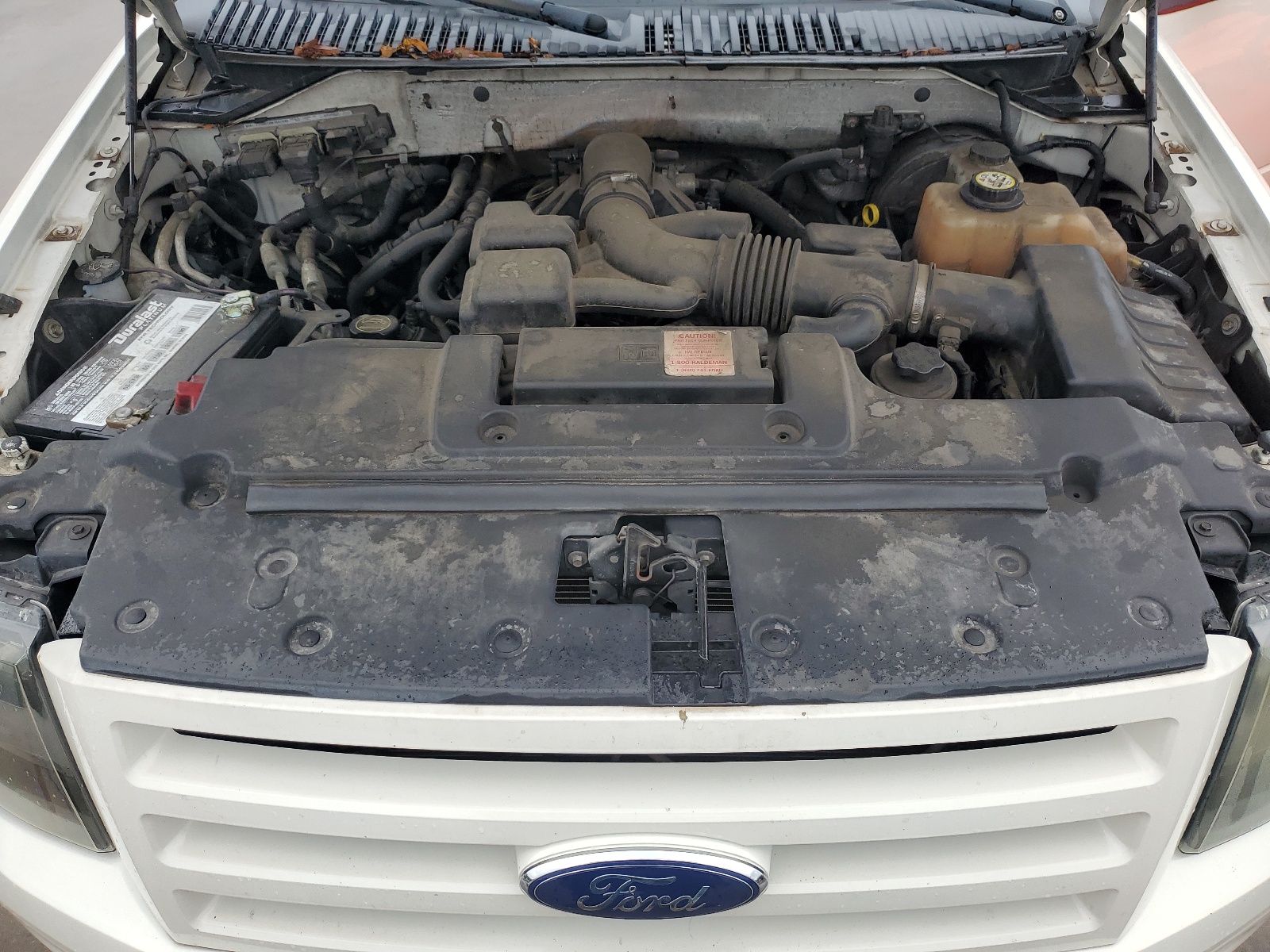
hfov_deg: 67.3
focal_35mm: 26
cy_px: 476
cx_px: 635
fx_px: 954
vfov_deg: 53.1
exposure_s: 1/769
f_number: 1.5
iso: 50
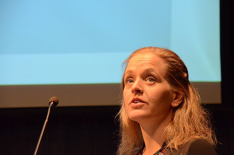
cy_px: 78
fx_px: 1090
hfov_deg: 12.3
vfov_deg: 8.1
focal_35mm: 168
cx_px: 117
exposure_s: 1/60
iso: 5000
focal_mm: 112
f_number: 7.1
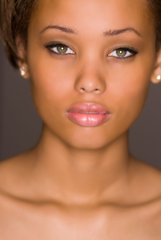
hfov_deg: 6.3
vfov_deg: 9.3
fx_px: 1472
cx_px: 85
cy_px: 105
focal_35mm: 220
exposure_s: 1/125
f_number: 2.8
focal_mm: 116
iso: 100
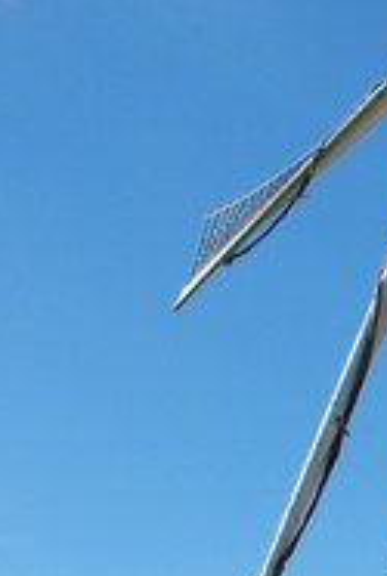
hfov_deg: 11.2
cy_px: 390
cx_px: 666
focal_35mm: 116
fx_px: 1860
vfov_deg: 17.5
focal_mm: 18
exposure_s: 1/45
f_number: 13
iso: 100
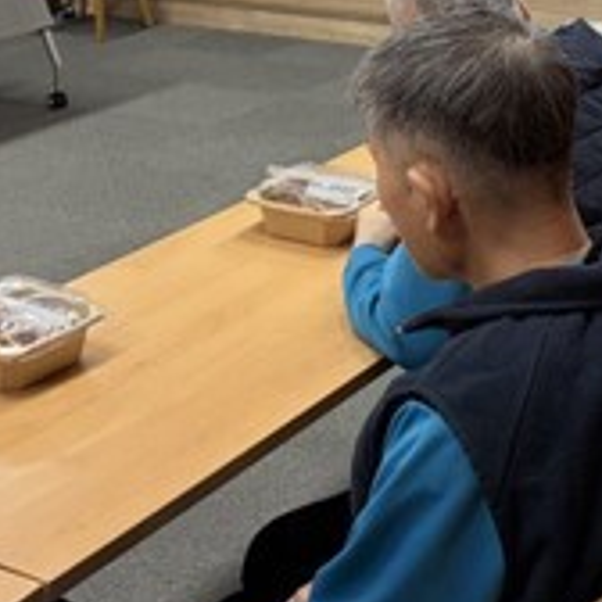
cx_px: 344
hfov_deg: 21.1
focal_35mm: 82
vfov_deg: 20.6
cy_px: 22
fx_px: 1613
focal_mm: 5.96
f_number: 1.6
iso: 125
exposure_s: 1/120
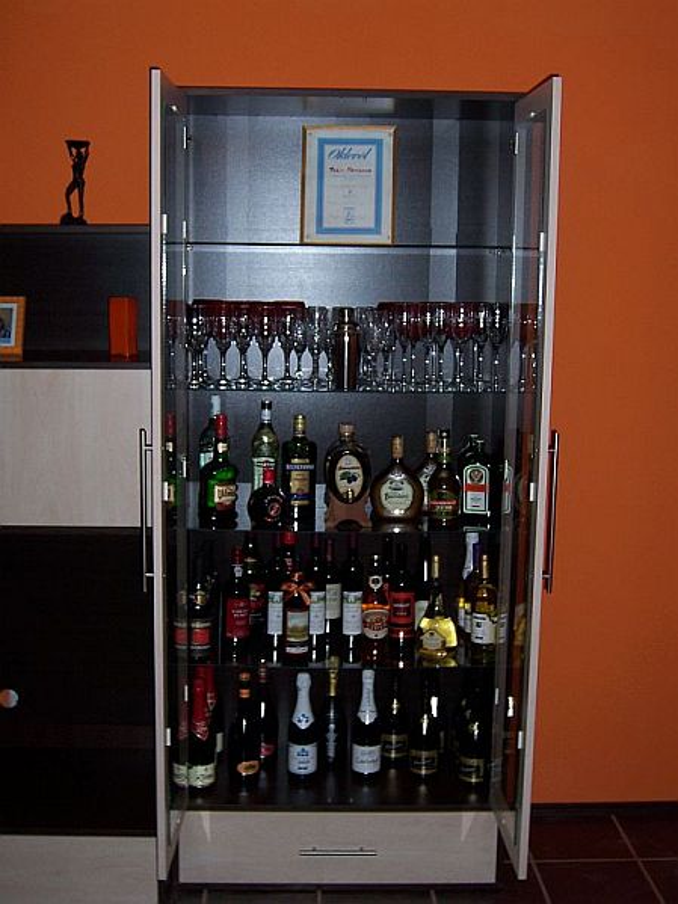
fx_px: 1176
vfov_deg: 42.1
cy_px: 452
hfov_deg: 32.2
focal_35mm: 45
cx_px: 339
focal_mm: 7.7
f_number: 3.2
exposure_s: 1/60
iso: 80
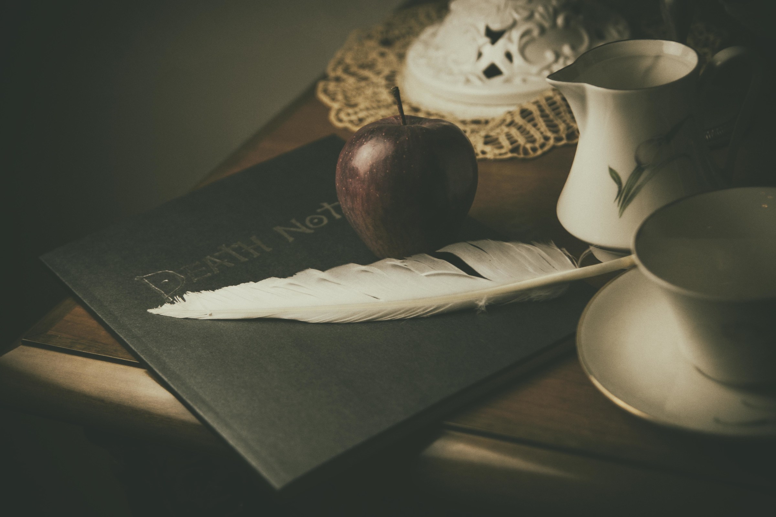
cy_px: 258
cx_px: 388
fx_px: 1617
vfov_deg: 18.2
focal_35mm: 75
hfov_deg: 27.0
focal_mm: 50
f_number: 2.8
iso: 100
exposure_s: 1/100
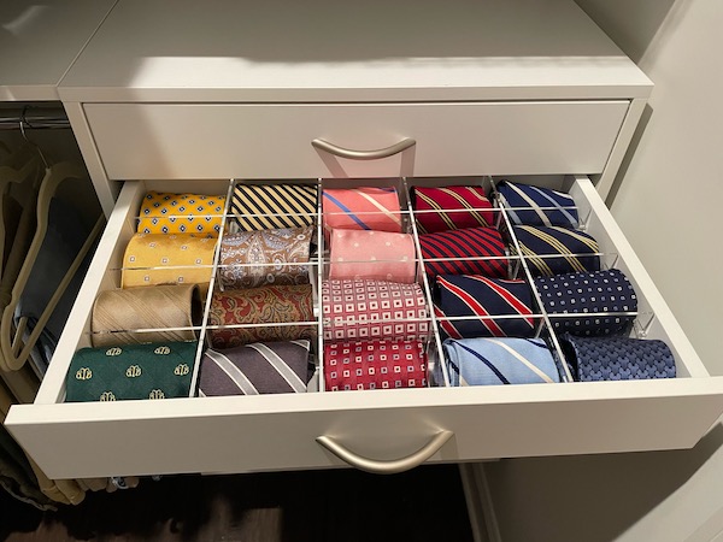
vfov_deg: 53.1
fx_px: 543
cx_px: 362
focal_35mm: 26
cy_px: 271
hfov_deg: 67.3
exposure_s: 1/60
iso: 320
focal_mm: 4.2
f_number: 1.6
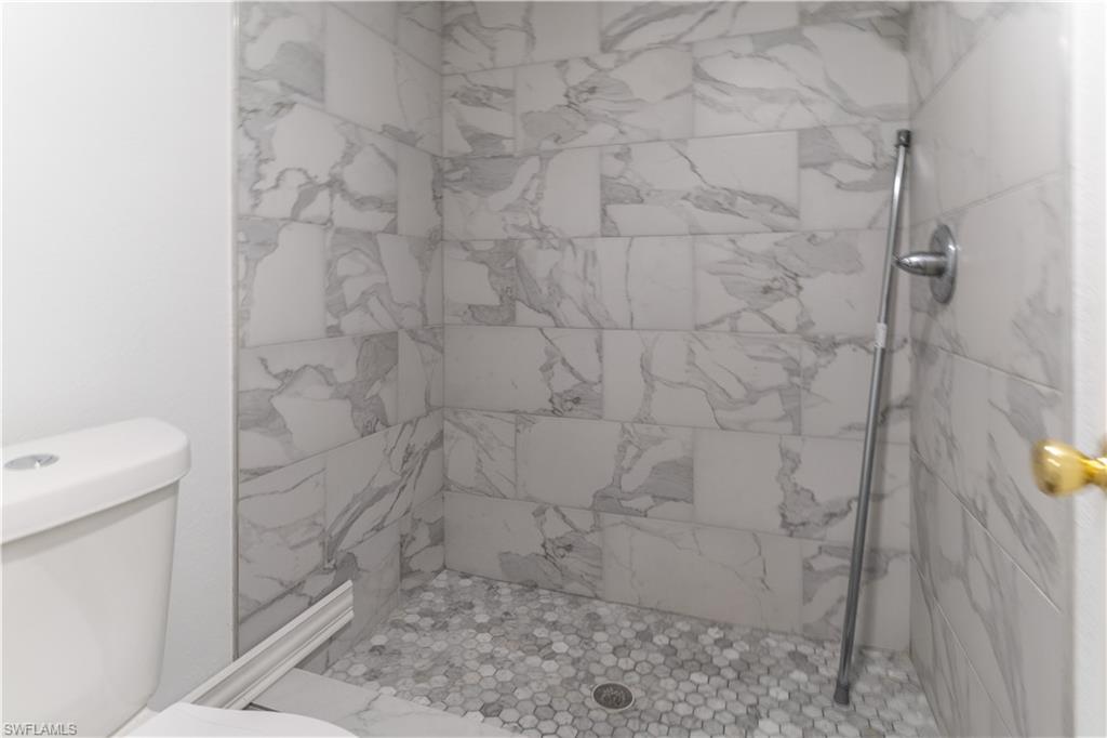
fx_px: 553
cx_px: 554
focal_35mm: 18
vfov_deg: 67.3
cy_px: 369
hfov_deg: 90.0
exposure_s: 1/13
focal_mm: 18
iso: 100
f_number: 4.5
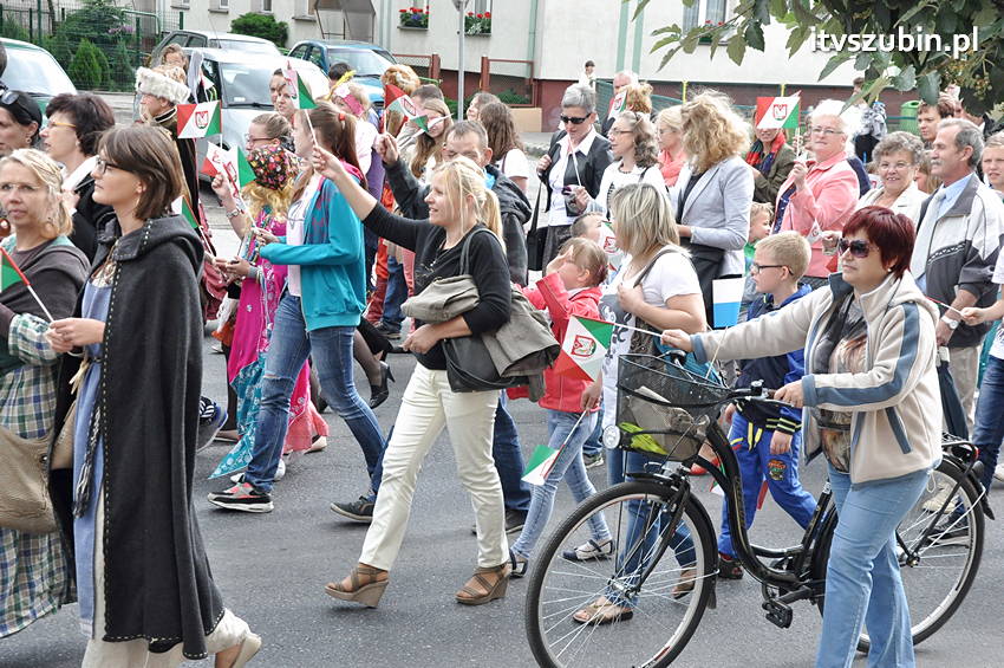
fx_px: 1881
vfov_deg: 20.1
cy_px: 334
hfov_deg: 29.9
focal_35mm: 68
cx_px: 502
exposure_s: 1/400
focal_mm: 45
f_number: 10
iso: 1250
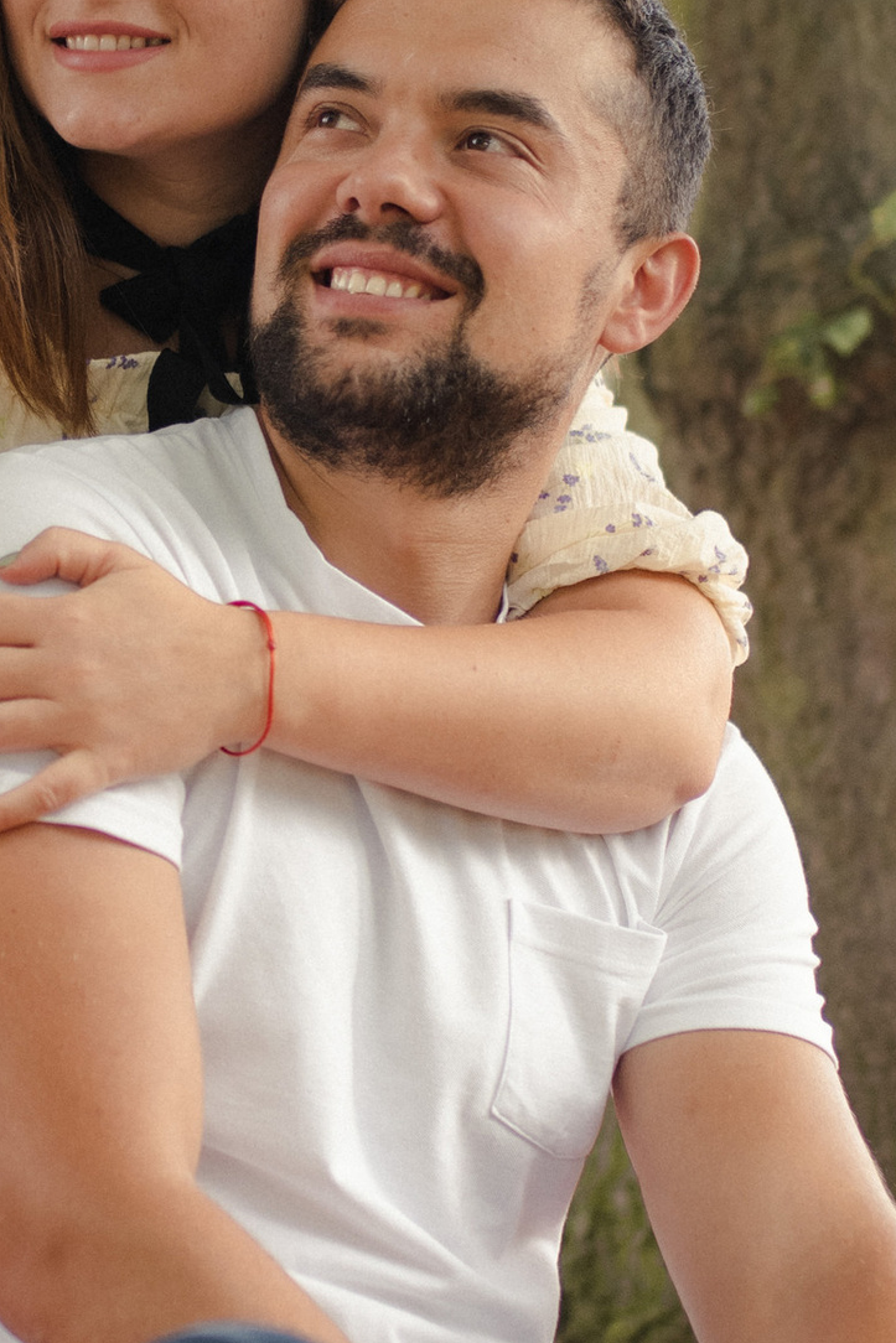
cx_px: 283
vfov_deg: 16.5
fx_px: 4627
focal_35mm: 124
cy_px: 389
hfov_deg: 11.0
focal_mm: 35
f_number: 1.4
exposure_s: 1/1250
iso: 250
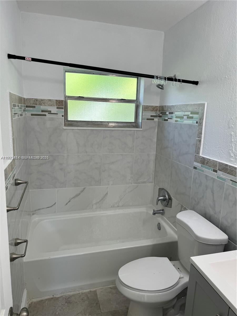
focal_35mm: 24
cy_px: 158
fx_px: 219
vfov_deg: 71.6
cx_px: 118
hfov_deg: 56.8
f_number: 1.78
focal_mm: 6.76
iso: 64
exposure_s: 1/120
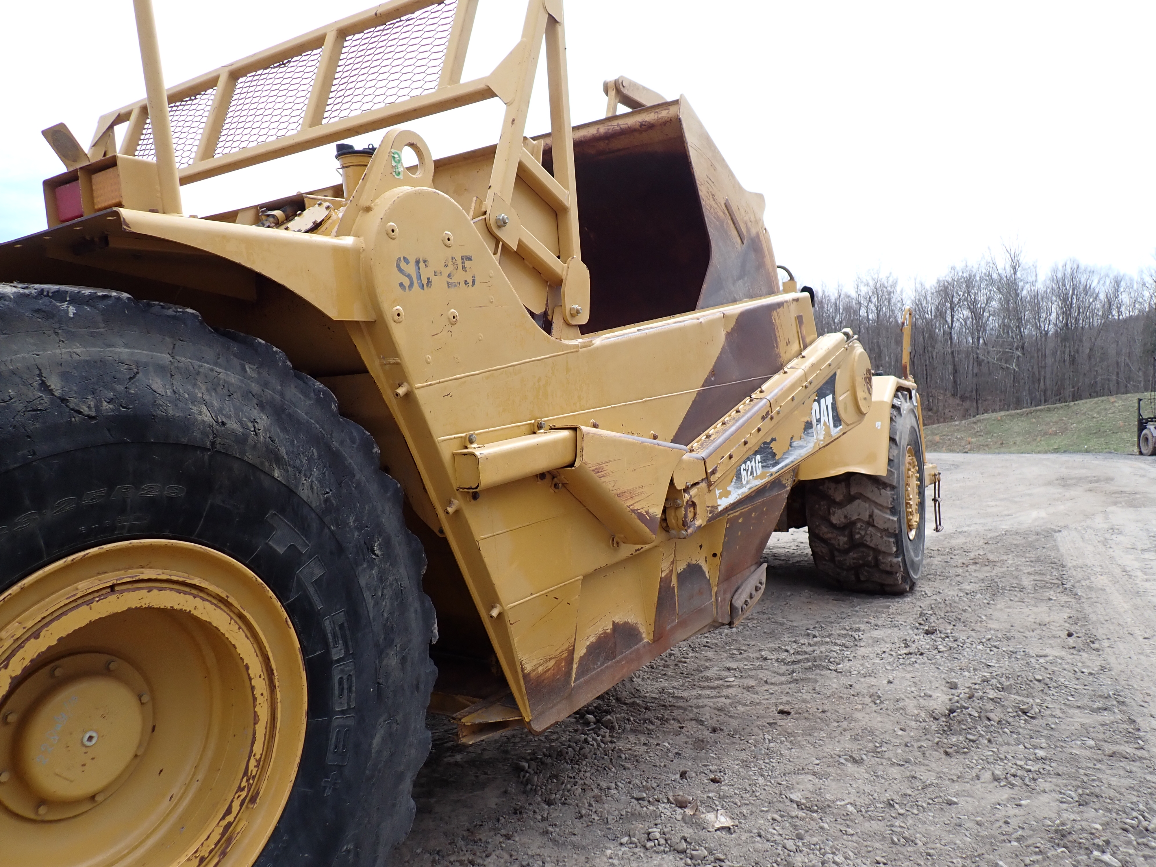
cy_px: 434
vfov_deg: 54.9
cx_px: 578
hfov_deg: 69.4
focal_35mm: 25
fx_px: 835
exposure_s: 1/640
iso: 100
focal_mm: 4.5
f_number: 2.8
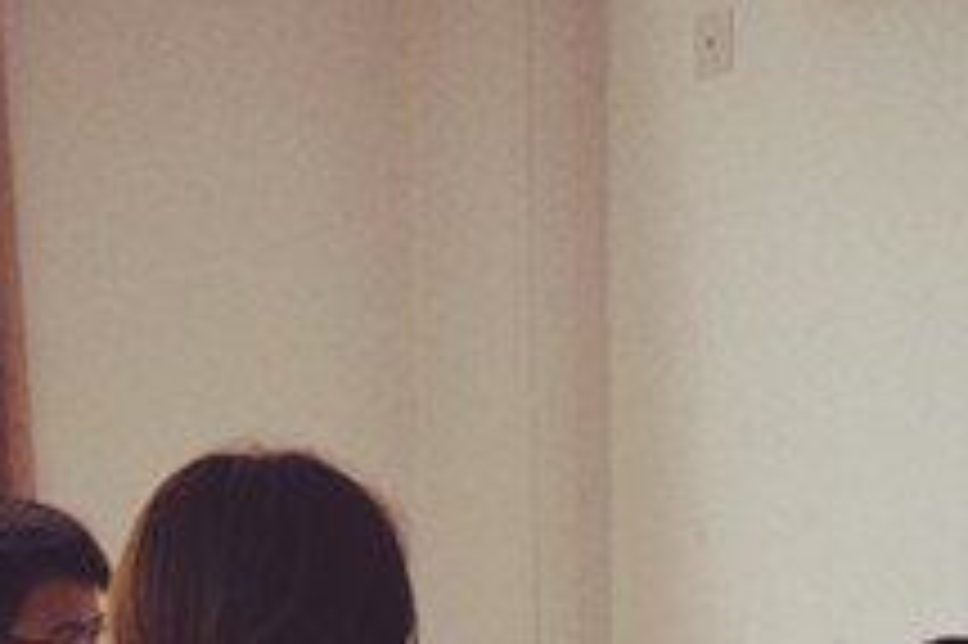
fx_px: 3412
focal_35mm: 127
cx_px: 392
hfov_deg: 16.1
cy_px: 612
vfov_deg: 10.7
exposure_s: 1/125
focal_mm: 26
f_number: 5.6
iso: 400
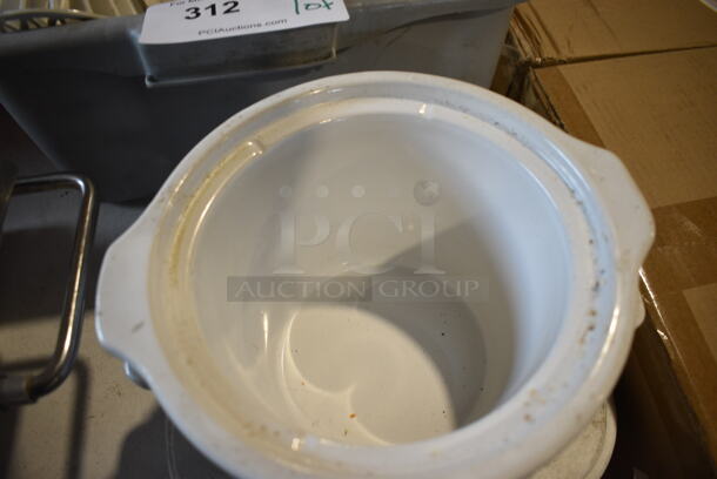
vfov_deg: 48.0
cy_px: 240
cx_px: 358
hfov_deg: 67.3
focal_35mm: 27
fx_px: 538
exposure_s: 1/200
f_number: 3.5
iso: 800
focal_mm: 18
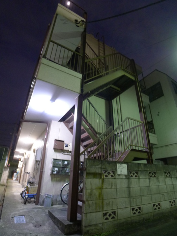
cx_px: 88
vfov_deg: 71.6
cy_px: 118
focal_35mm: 24
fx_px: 164
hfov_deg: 56.8
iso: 400
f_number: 2
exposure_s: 1/6
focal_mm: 5.1
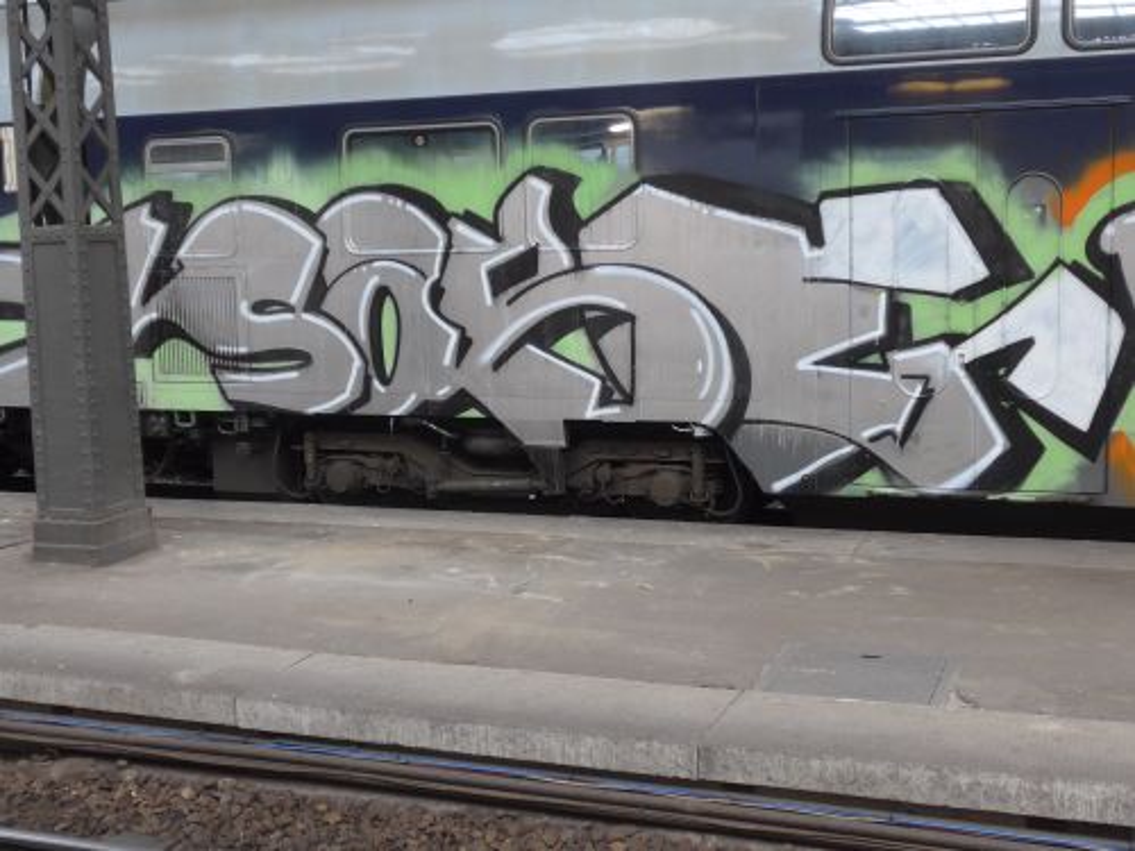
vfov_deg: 31.5
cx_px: 568
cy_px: 426
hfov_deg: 41.2
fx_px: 1508
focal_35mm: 46
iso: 320
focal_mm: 9.5
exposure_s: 1/60
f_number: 3
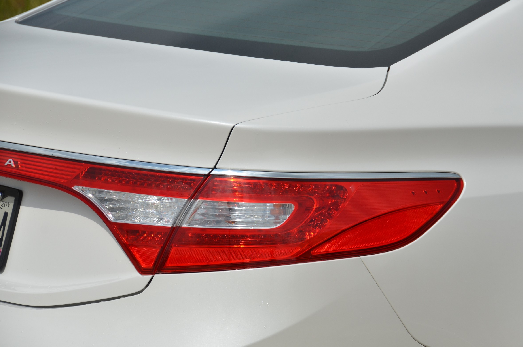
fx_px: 2755
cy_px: 171
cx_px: 273
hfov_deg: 10.8
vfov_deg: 7.2
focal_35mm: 190
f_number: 8
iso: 250
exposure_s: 1/2000
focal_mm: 120
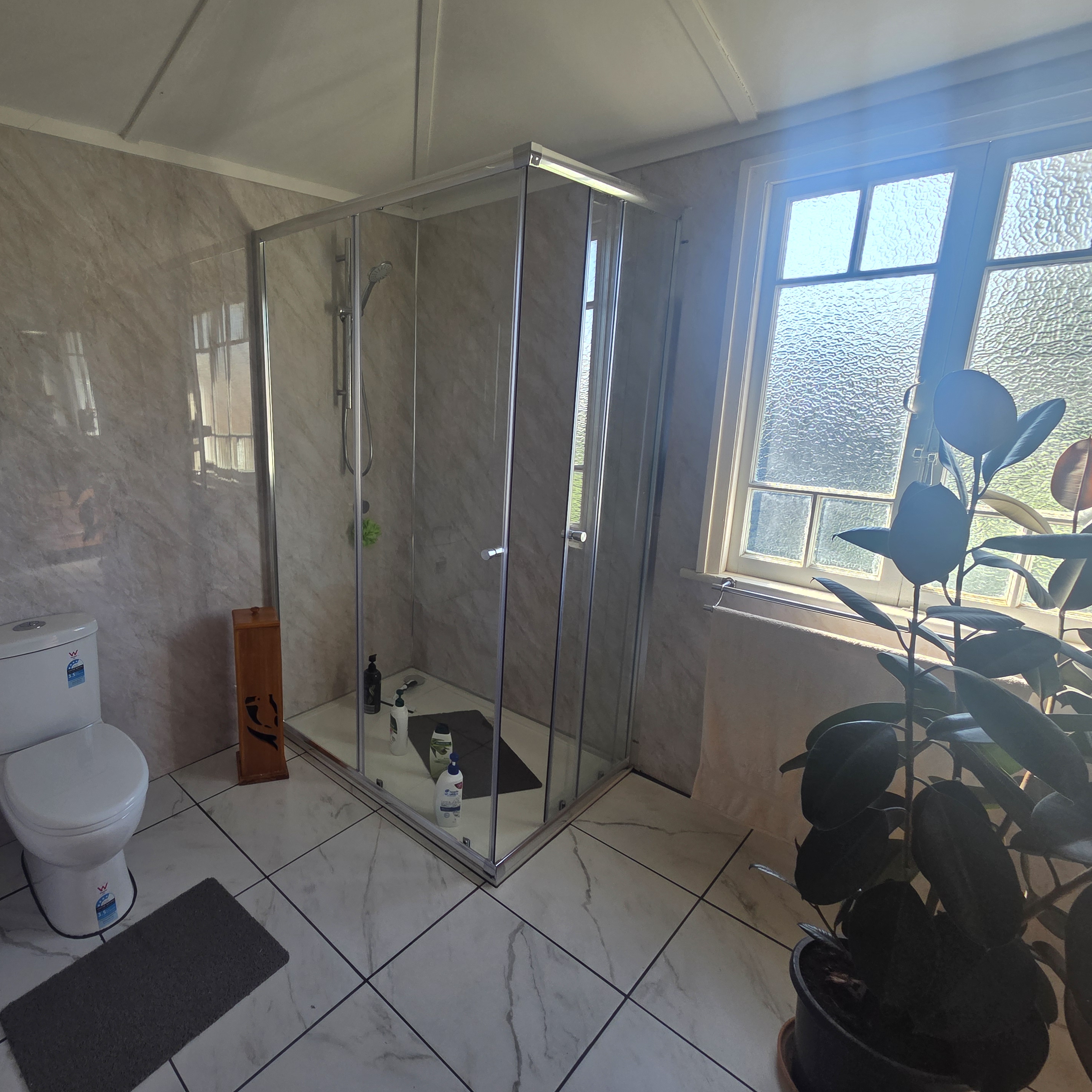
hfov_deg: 84.1
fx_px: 571
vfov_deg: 87.4
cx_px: 356
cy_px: 531
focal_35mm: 16
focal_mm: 2.2
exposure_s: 1/100
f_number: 2.2
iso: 64
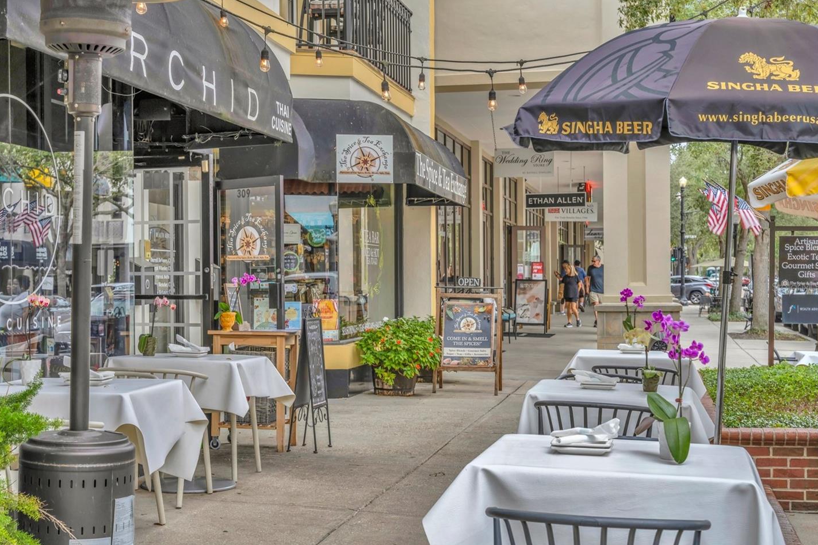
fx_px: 1227
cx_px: 363
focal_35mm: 54
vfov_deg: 25.1
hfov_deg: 36.8
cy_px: 287
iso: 100
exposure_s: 1/50
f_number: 8
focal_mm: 48
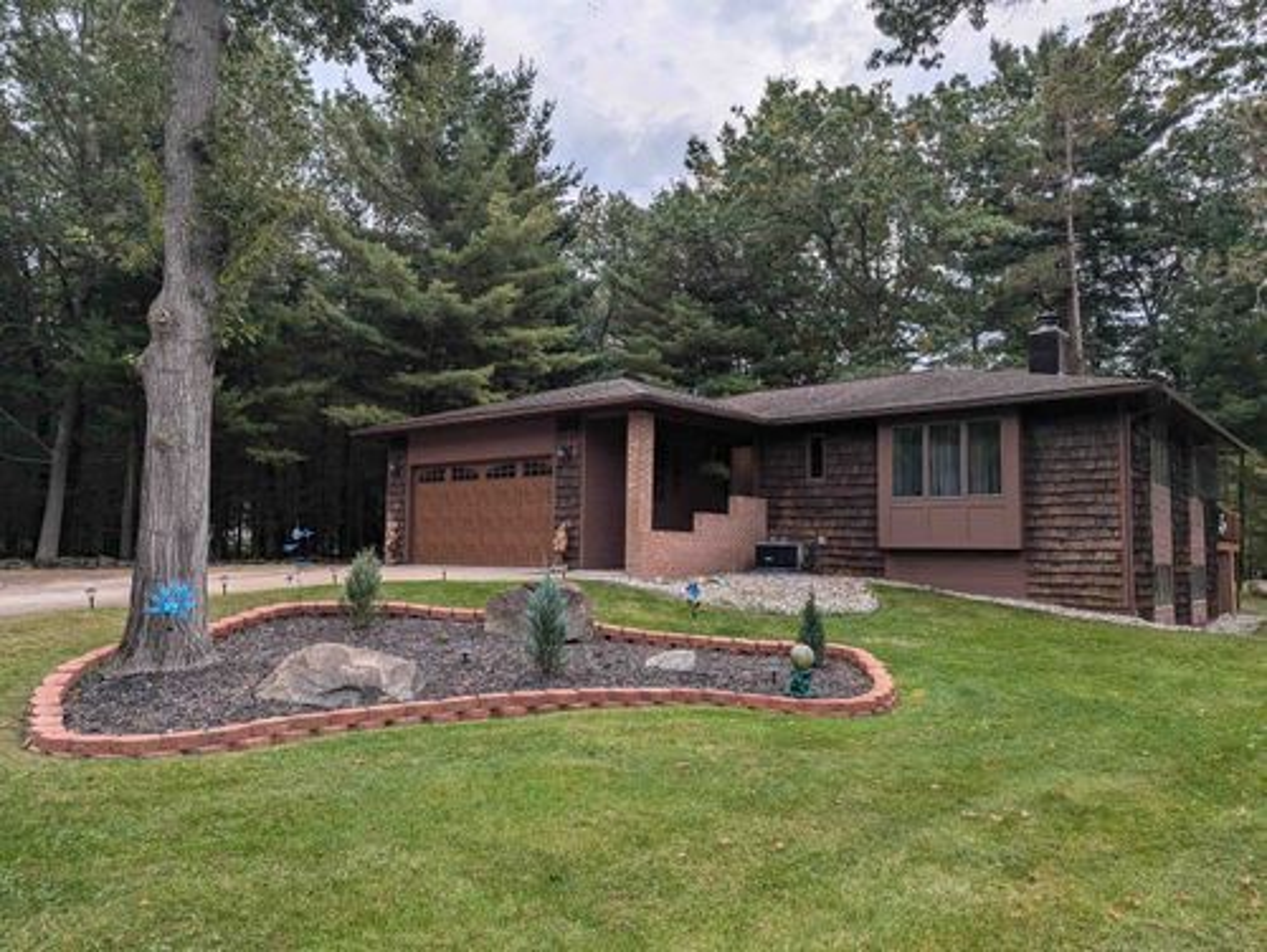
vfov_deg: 56.9
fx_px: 879
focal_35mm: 24
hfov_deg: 71.5
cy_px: 476
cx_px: 634
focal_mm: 6.81
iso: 42
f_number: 1.85
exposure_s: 1/1058
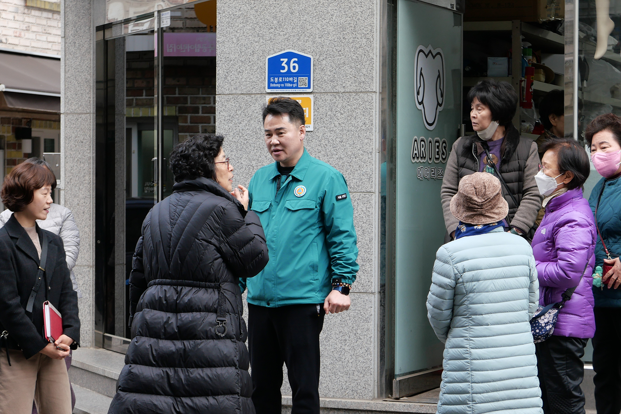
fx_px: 1725
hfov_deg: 20.4
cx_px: 310
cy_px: 207
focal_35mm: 100
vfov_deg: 13.7
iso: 200
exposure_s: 1/125
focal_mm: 34
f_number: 3.2
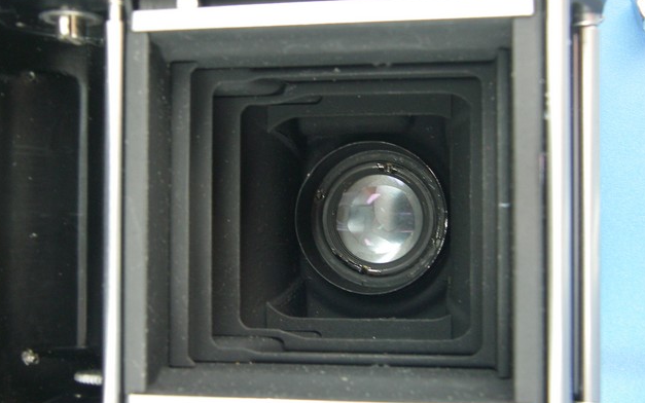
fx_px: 932
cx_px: 322
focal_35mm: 53
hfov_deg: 38.2
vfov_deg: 24.4
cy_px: 199
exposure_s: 1/10
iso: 200
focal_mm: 8.1
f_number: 3.5
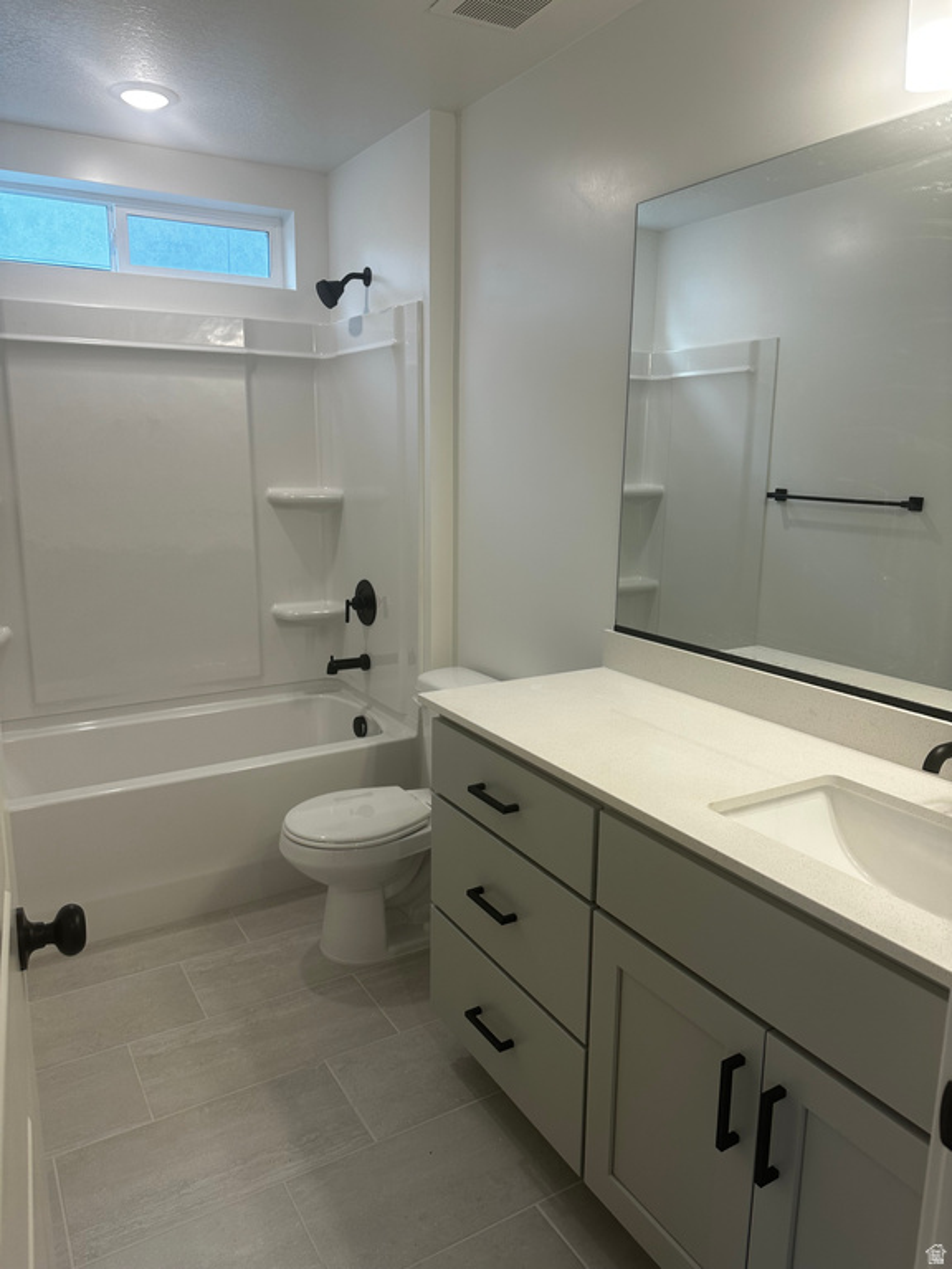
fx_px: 880
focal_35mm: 24
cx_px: 476
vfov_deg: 71.6
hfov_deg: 56.8
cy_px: 634
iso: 64
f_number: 1.78
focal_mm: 6.86
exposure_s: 1/120
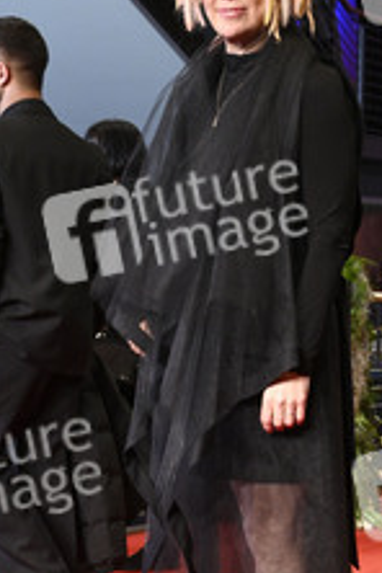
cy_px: 351
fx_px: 1432
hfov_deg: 15.2
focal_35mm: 90
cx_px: 250
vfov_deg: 22.6
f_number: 5
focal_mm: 50
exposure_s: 1/250
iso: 6400
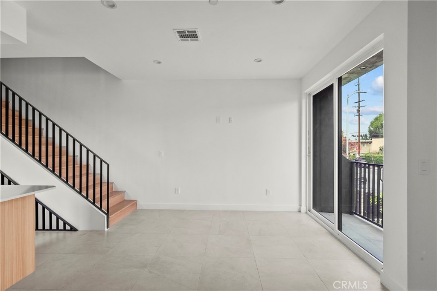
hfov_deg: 96.7
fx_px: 194
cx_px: 218
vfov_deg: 73.8
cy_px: 146
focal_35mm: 16
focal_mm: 16
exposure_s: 1/25
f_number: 8
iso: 2000
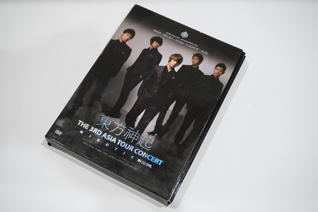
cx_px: 159
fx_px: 398
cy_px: 106
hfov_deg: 43.6
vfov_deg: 29.9
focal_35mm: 45
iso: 6400
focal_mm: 30
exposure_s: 1/100
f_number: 5
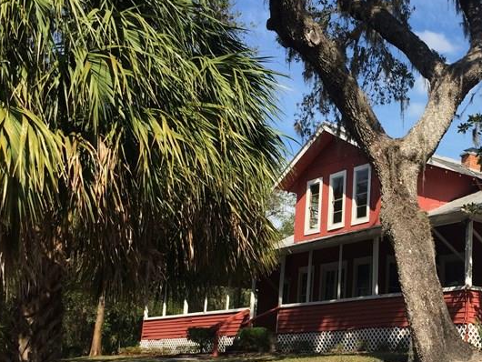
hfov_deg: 32.5
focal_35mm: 56
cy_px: 236
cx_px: 439
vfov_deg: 26.0
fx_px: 780
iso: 32
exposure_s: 1/1866
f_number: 2.2
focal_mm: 4.15
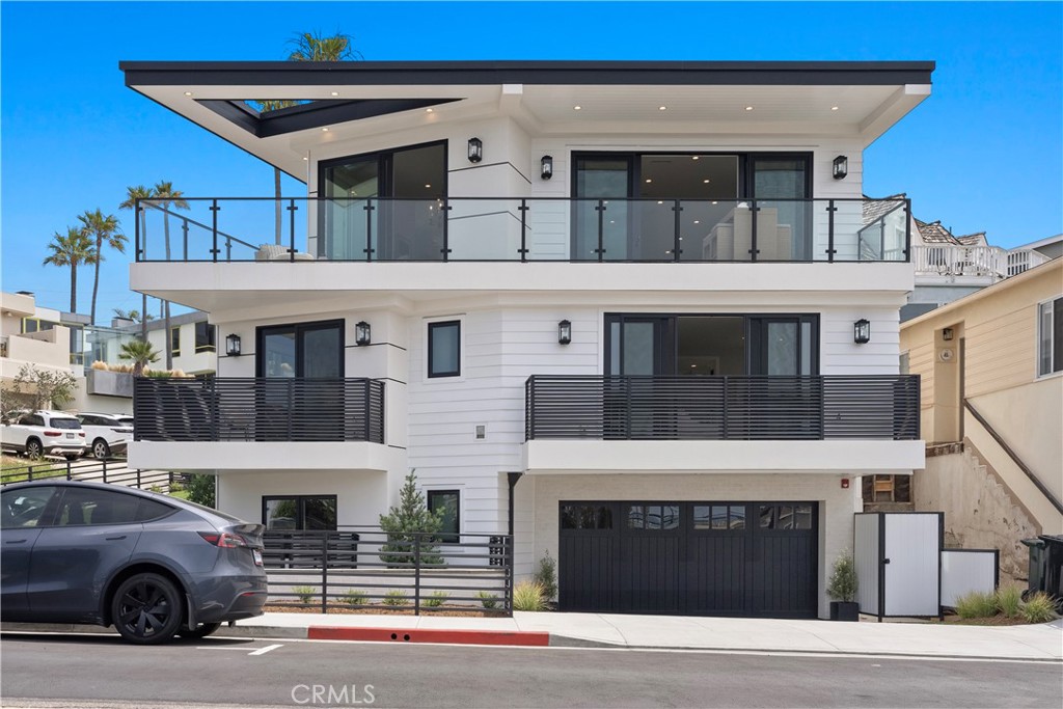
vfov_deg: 37.9
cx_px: 532
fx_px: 1034
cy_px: 354
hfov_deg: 54.4
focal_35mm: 35
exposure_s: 1/1250
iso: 640
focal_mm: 35
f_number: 9
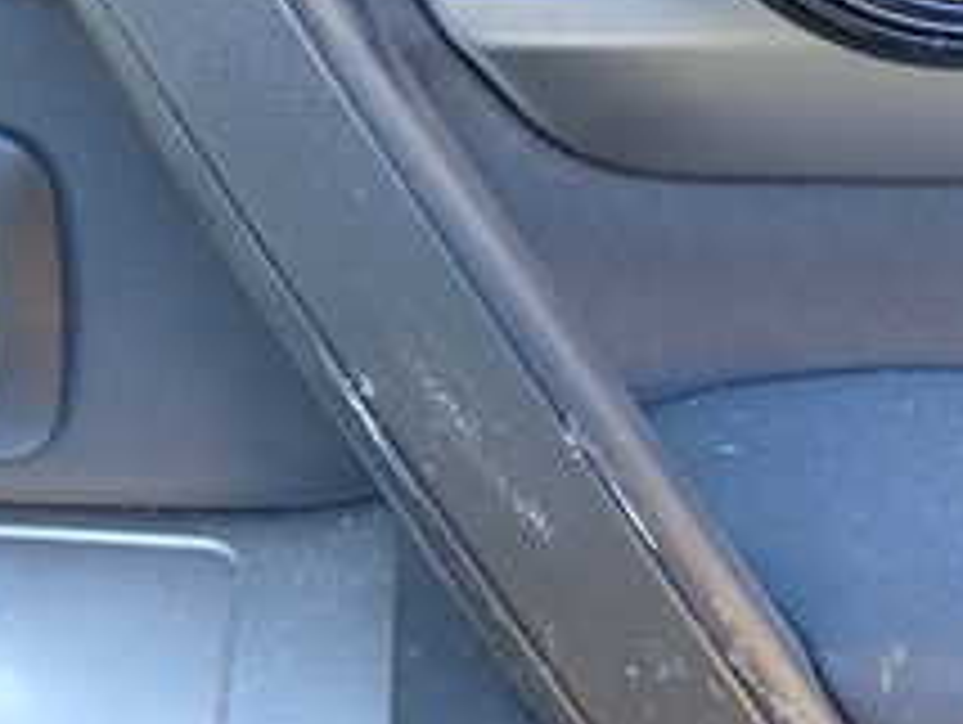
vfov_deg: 17.1
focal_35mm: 84
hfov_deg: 22.4
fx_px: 2339
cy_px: -58
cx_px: -4
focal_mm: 5.4
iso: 200
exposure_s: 1/30
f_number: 2.3
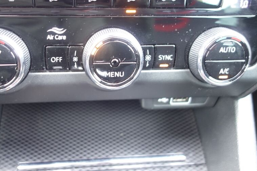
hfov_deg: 50.5
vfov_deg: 35.0
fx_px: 271
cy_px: 75
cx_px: 108
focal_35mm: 38
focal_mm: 10.4
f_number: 1.8
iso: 500
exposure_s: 1/30
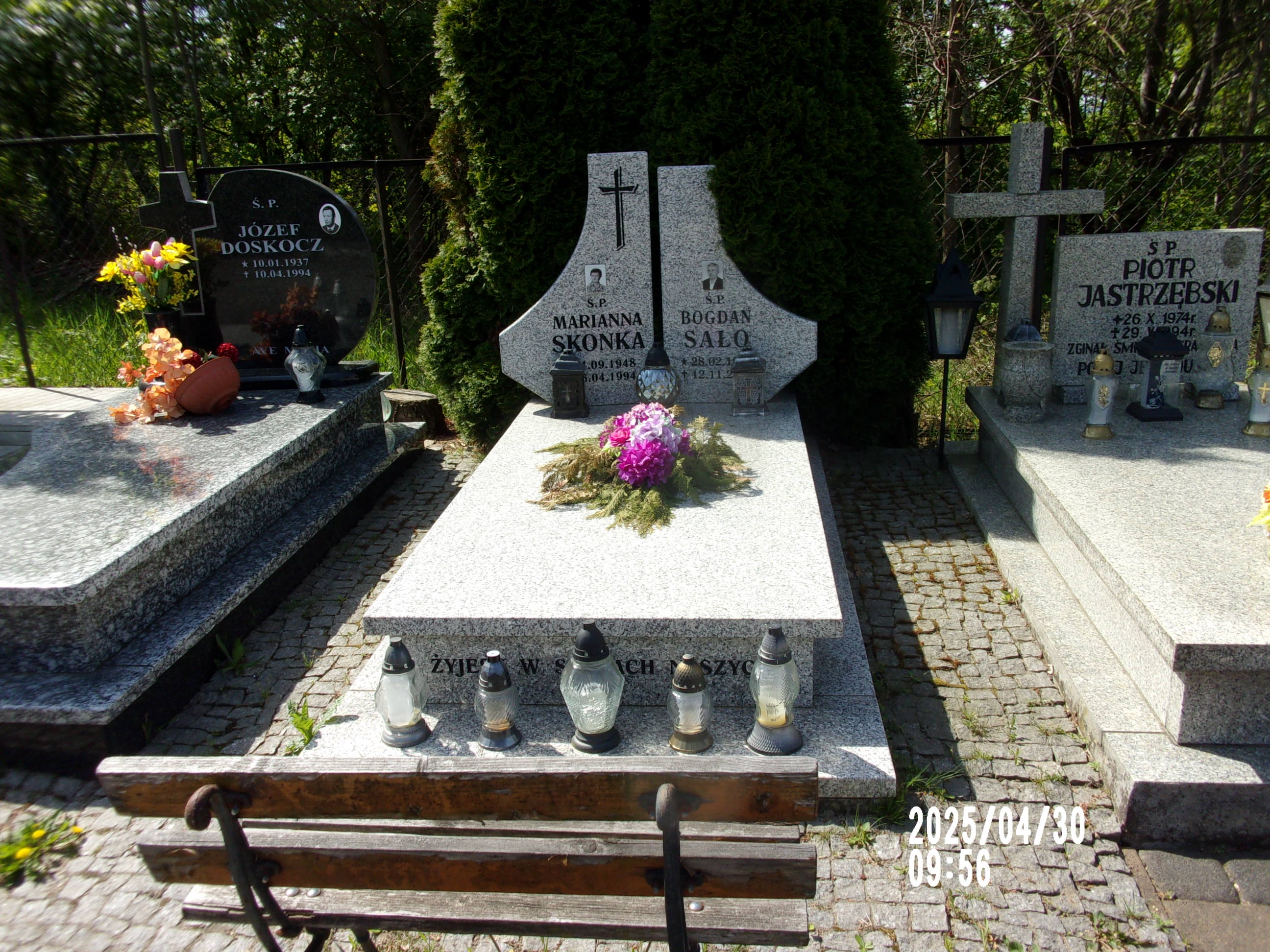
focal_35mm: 28
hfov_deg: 63.4
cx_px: 635
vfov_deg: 49.7
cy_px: 476
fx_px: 1027
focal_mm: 5.1
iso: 80
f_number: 10.8
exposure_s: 1/70
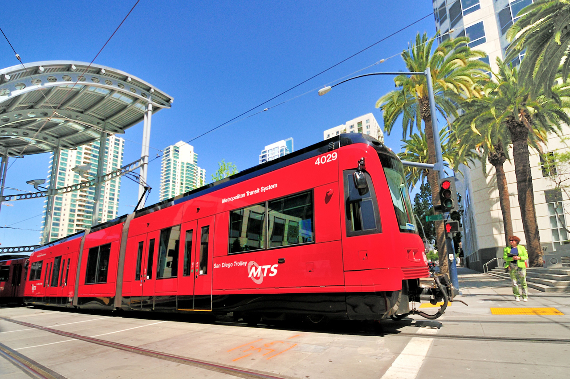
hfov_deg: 100.5
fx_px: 237
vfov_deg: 77.2
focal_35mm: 15
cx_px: 285
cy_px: 190
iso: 200
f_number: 6.3
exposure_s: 1/250
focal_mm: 10
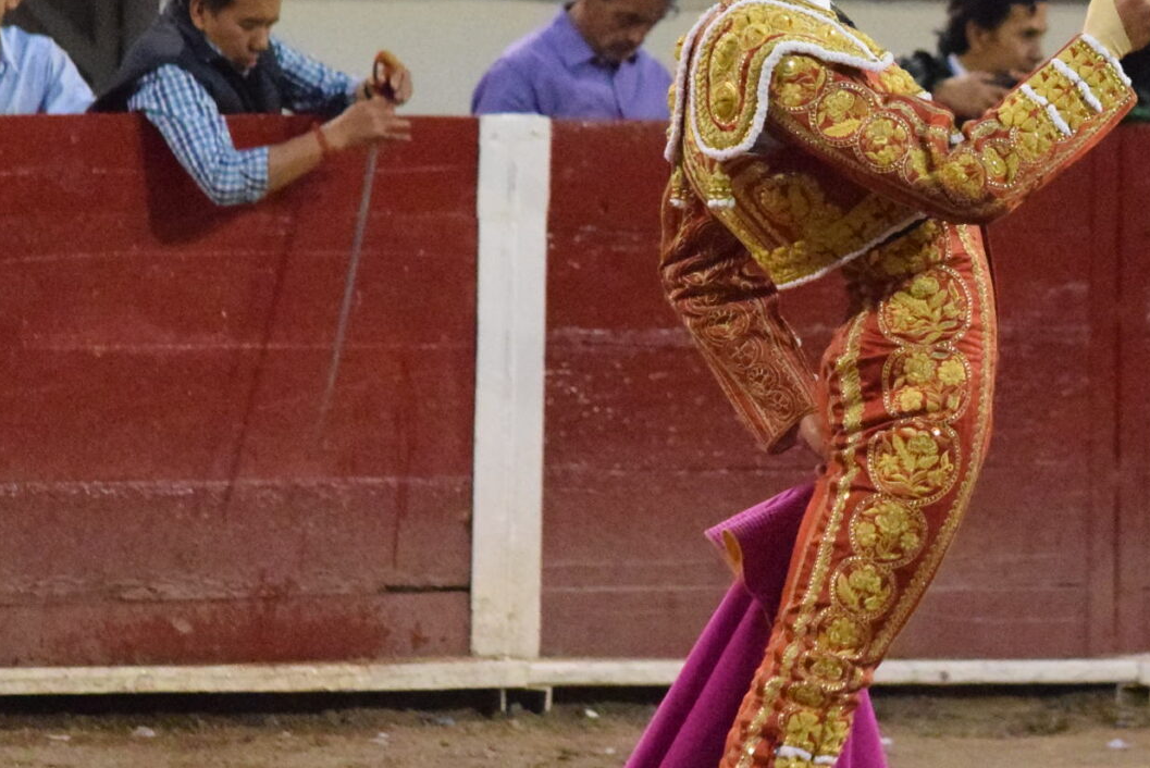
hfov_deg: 3.8
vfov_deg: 2.5
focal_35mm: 545
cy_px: 202
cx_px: 849
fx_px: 17419
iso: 12800
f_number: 4.8
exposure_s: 1/320
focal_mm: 150
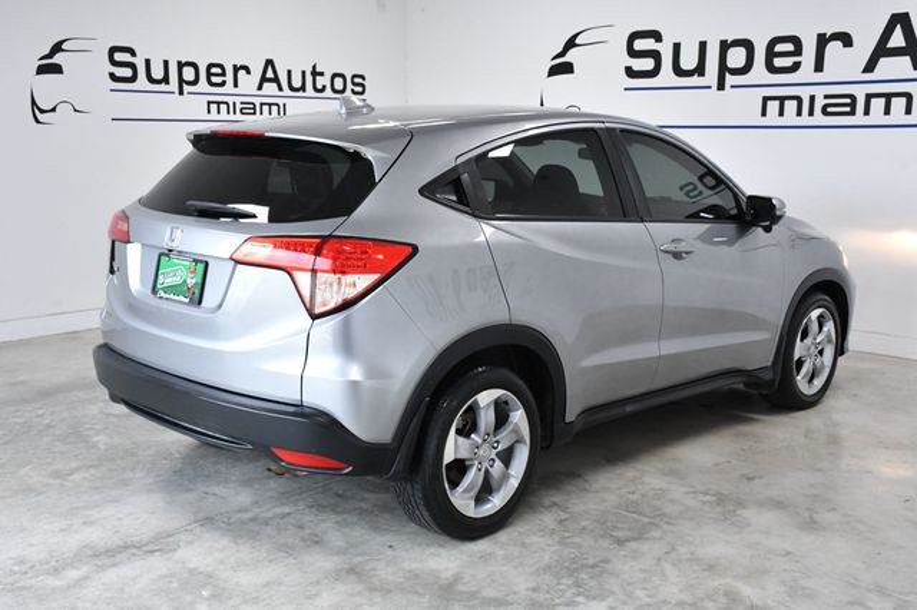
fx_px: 1018
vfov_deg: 33.4
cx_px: 458
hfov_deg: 48.5
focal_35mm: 40
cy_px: 305
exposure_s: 1/320
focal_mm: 27
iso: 2500
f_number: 9
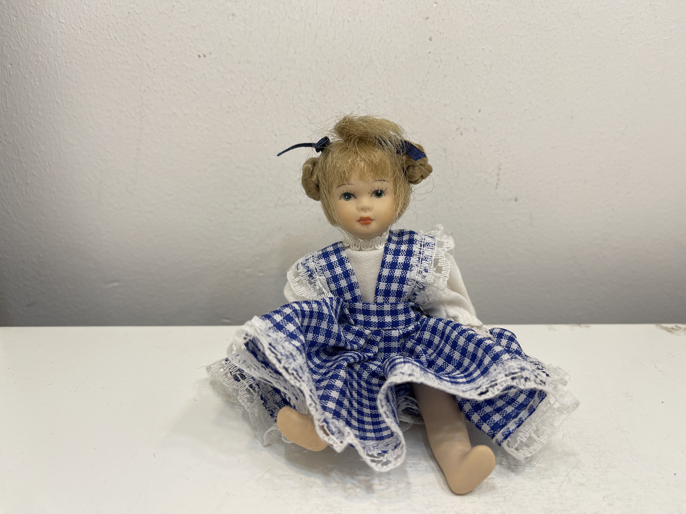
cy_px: 257
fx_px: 495
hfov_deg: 69.4
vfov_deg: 54.9
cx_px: 343
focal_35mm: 25
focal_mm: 5.1
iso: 32
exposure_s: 1/234
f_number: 1.6
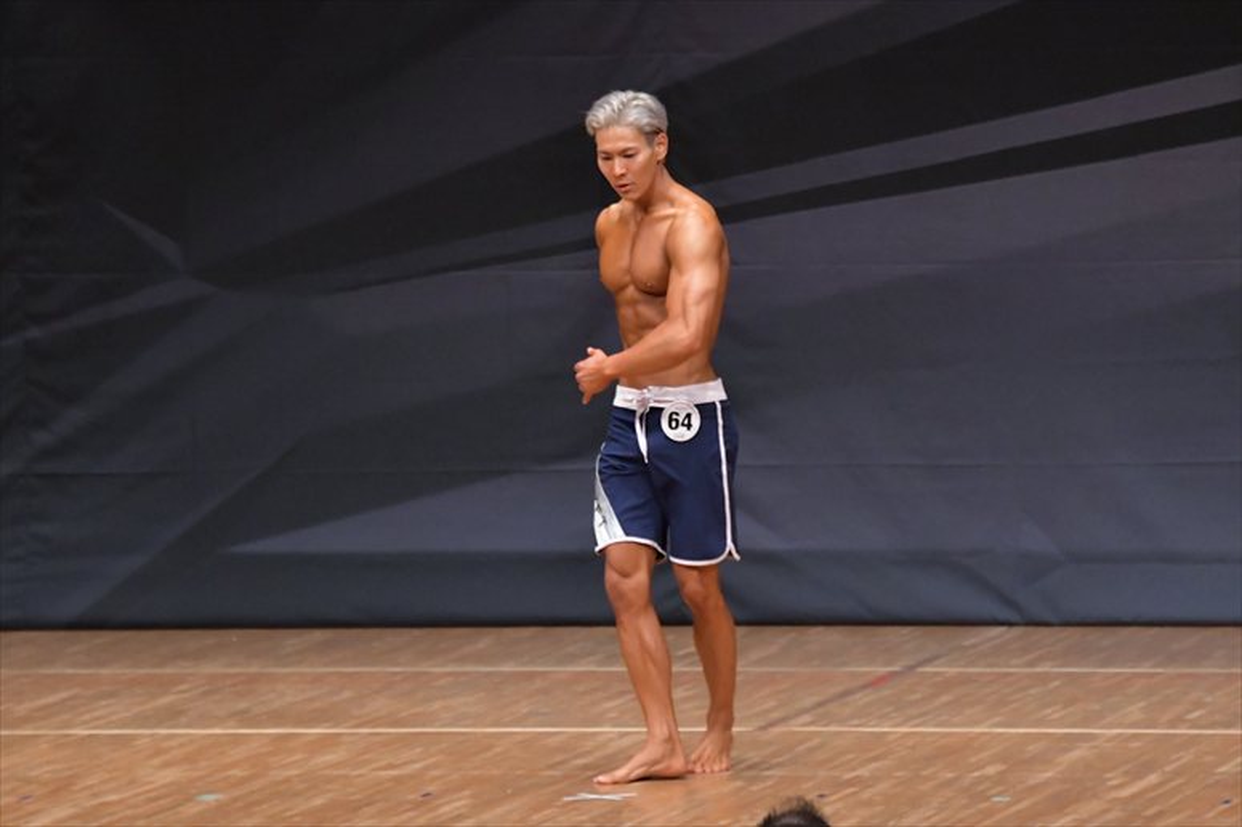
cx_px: 621
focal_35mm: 285
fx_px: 9828
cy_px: 414
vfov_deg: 4.8
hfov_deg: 7.2
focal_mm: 190
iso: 6400
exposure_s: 1/400
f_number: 5.6
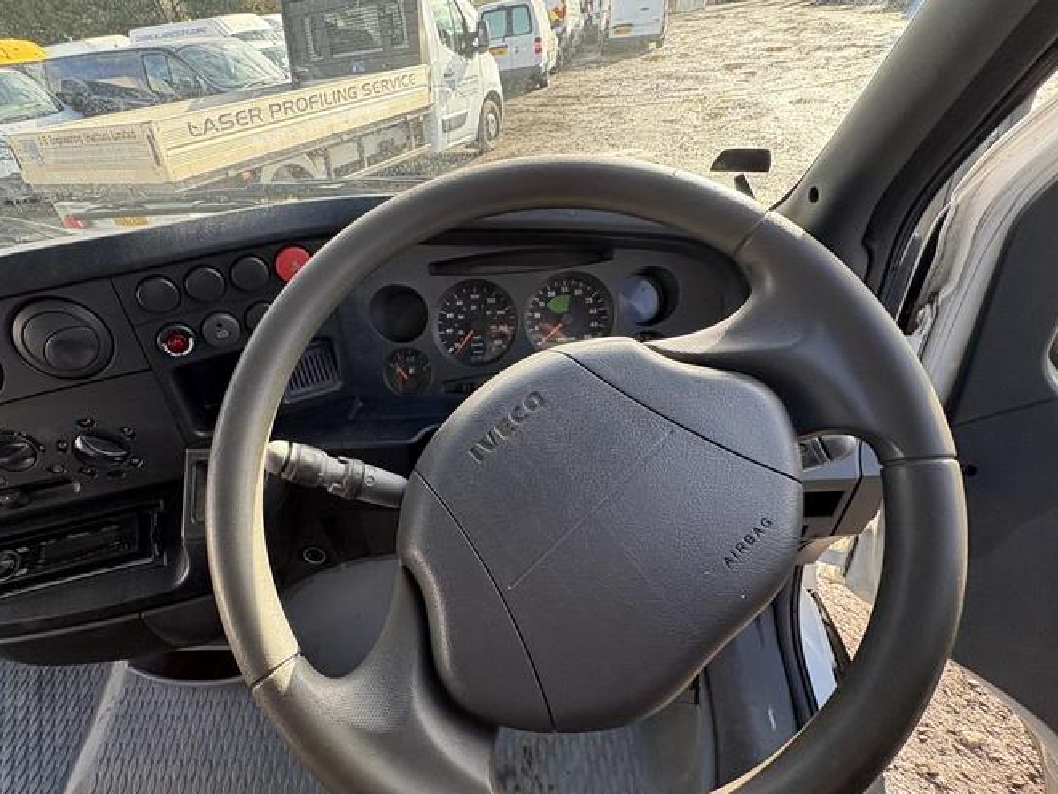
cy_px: 420
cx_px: 431
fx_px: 581
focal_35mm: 19
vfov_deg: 68.6
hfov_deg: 83.8
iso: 100
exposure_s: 1/138
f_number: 2.2
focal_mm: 2.22
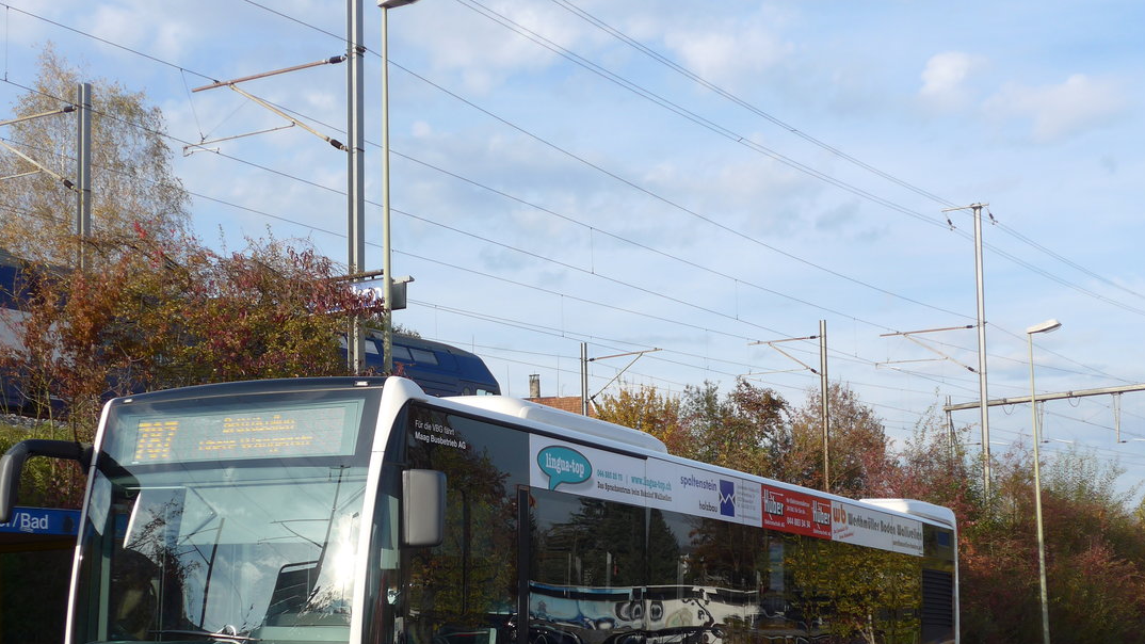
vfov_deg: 21.3
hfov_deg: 37.2
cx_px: 537
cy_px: 479
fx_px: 1700
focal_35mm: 56
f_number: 3
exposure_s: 1/1000
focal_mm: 9.5
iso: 80
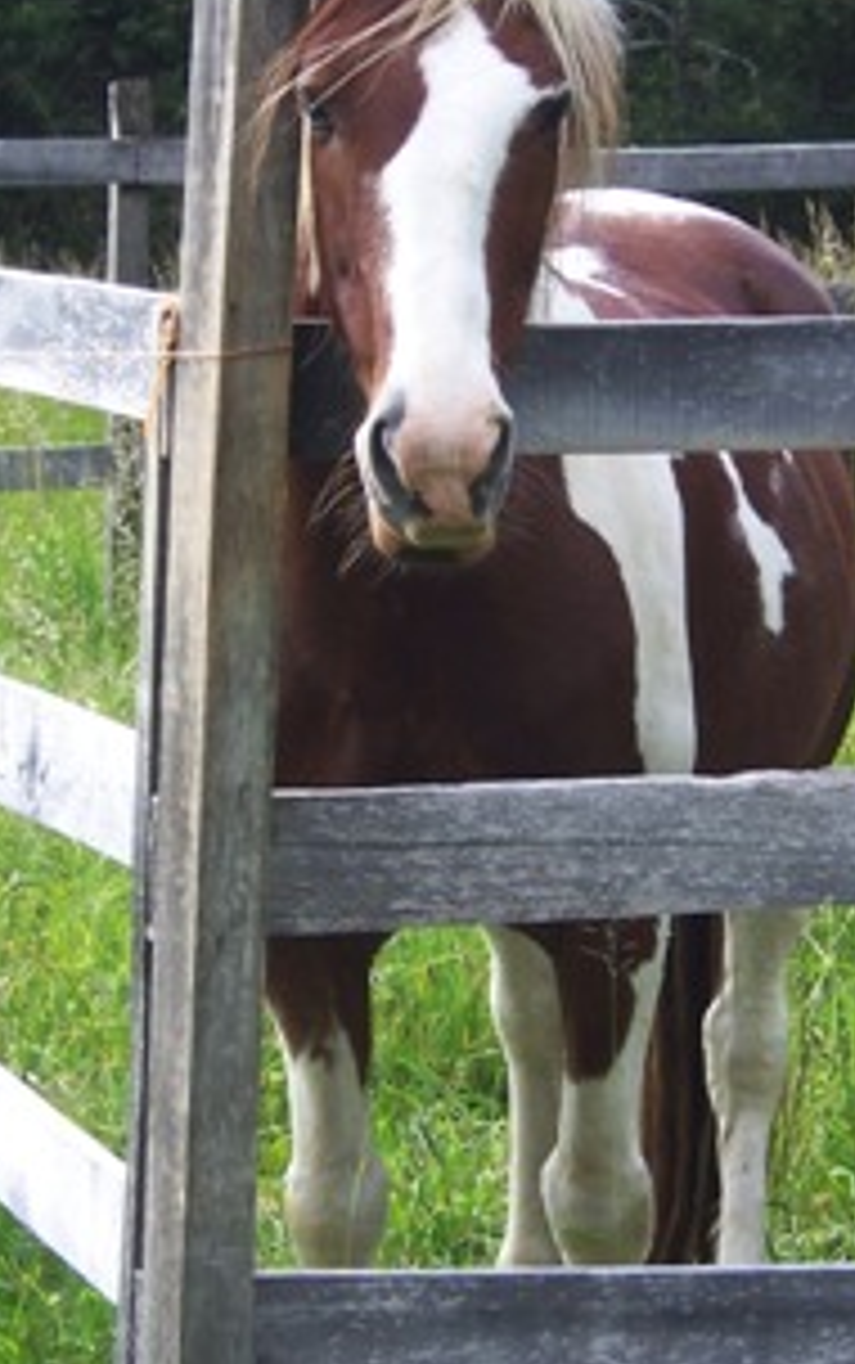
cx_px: 583
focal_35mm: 172
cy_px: 608
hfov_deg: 7.6
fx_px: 6397
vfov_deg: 12.2
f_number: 4.9
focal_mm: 16.6
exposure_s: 1/125
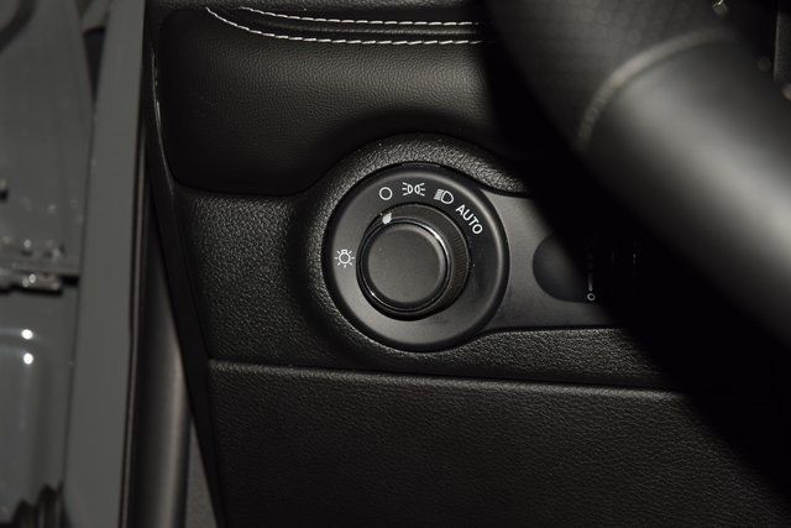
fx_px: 2307
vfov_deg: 13.0
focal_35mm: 105
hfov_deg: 19.5
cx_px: 396
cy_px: 264
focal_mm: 70
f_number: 8
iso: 100
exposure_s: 1/125
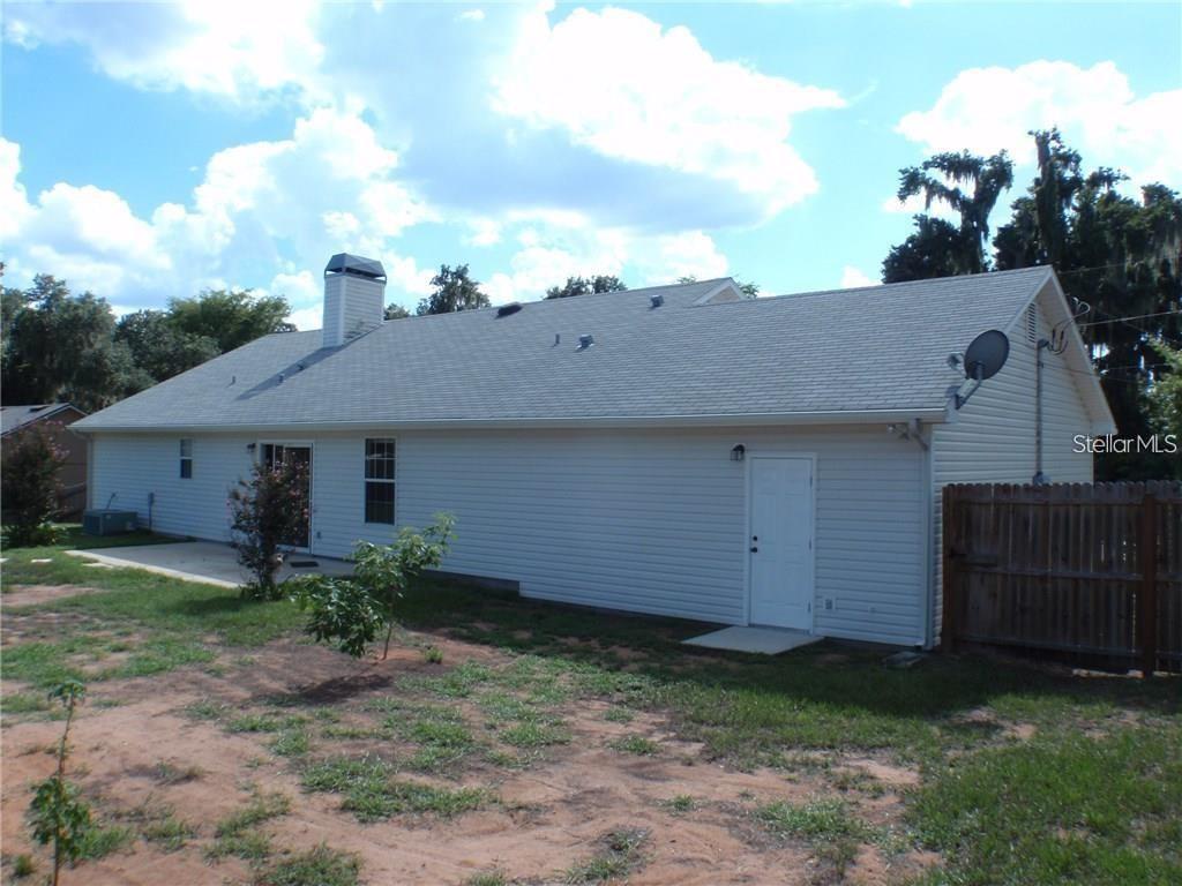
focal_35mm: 28
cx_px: 591
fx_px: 956
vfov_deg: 49.7
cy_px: 443
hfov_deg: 63.4
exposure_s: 1/250
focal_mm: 5
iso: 64
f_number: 5
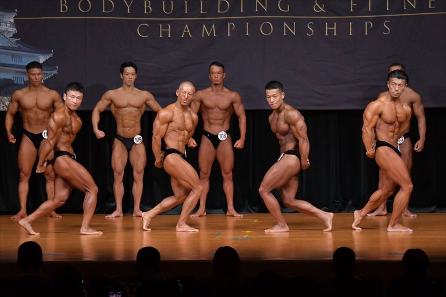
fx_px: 2316
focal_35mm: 187
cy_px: 148
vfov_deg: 7.3
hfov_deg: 11.0
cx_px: 223
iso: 4000
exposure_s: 1/400
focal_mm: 125
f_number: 5.6
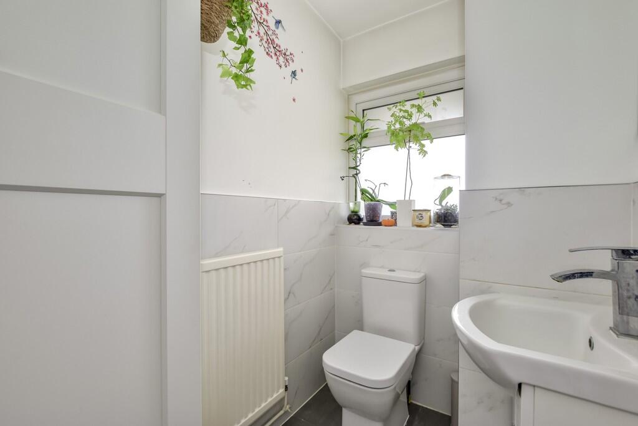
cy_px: 213
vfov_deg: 77.3
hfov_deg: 100.4
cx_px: 319
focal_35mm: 15
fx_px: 266
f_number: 8
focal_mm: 10
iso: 640
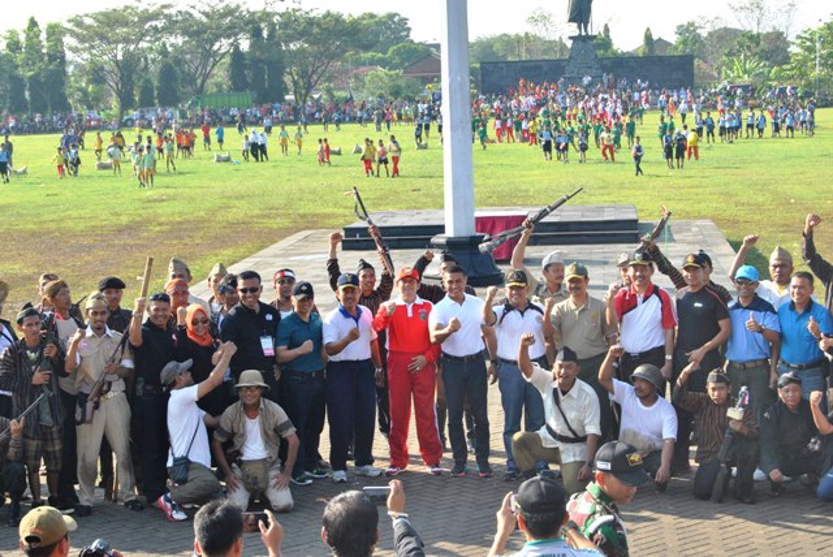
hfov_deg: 27.0
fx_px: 1737
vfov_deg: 18.2
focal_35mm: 75
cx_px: 416
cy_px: 278
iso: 400
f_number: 10
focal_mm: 50
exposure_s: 1/200
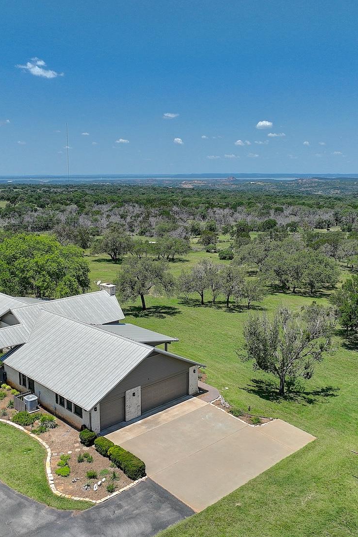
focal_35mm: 34
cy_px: 266
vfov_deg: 55.8
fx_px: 507
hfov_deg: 38.9
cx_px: 169
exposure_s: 1/320
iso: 100
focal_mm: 12.3
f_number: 2.8
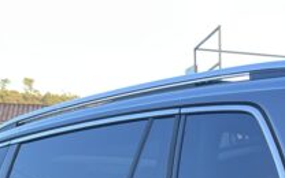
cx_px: 304
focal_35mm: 106
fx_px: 823
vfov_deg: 10.8
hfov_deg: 18.9
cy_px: 400
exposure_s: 1/122
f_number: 1.6
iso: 40
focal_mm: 5.1
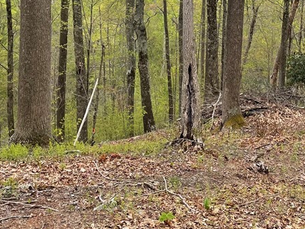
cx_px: 213
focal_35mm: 60
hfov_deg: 31.8
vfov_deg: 23.1
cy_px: -15
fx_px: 529
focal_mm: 4.2
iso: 32
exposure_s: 1/690
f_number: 1.6
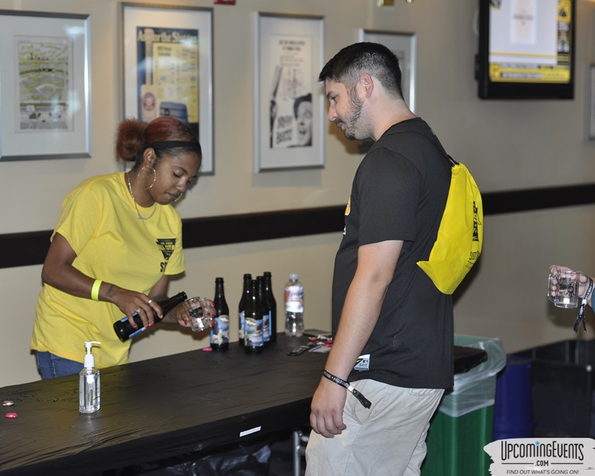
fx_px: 1497
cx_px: 245
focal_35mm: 85
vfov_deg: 18.1
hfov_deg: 22.5
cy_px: 238
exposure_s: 1/60
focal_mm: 50
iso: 200
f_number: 2.8
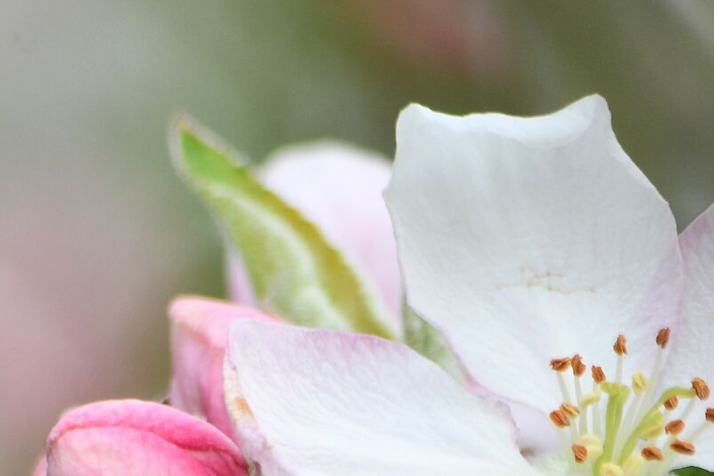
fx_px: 26753
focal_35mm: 1349
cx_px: 185
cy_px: 554
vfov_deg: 1.0
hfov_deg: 1.5
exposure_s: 1/250
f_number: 9
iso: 200
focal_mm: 300
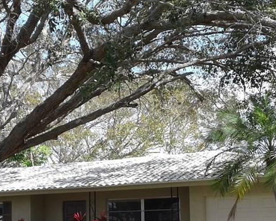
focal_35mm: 75
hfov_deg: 25.2
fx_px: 613
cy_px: 203
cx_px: 77
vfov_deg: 20.0
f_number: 2.2
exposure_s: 1/760
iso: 50
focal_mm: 3.3
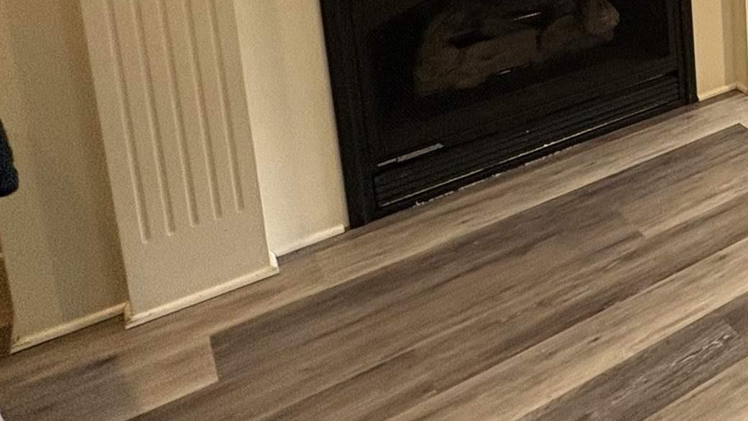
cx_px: 1052
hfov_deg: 30.9
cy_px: -193
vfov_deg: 22.3
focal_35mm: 45
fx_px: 893
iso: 160
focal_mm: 2.22
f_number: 2.2
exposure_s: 1/60
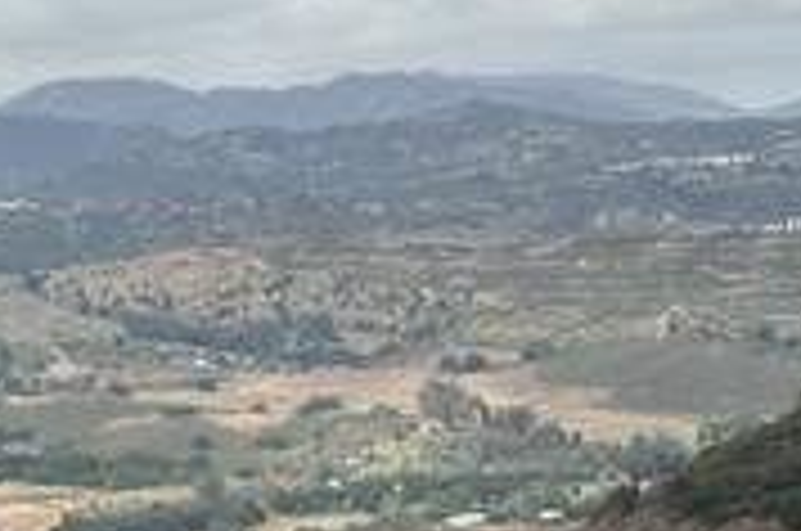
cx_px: -603
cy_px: 414
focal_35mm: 195
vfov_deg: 7.0
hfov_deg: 10.0
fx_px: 4331
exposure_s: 1/2075
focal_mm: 5.96
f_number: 1.6
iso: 32
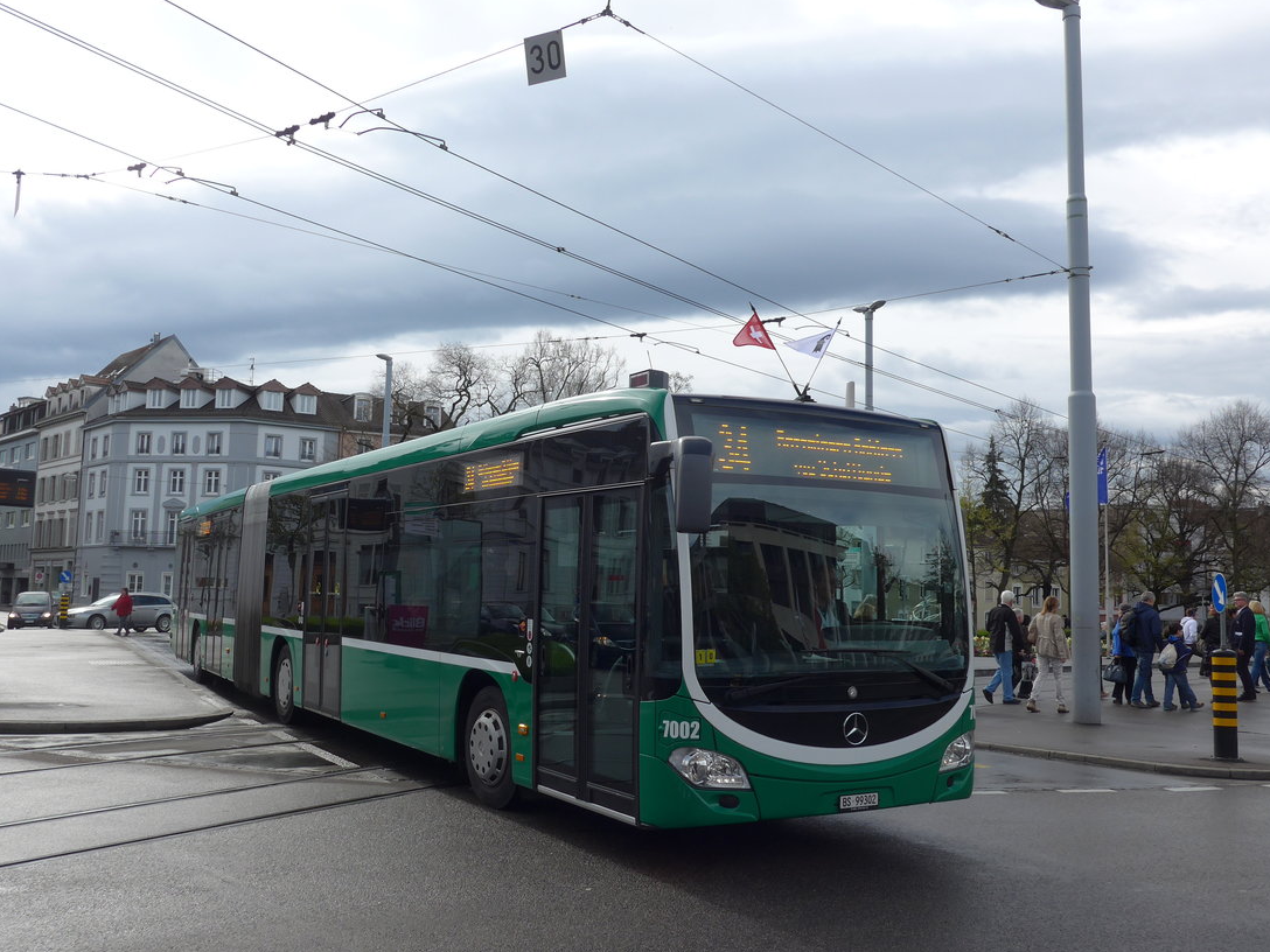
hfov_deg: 56.8
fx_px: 1174
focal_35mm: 32
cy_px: 492
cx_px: 602
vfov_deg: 44.2
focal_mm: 6
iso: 80
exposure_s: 1/1000
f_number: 2.8
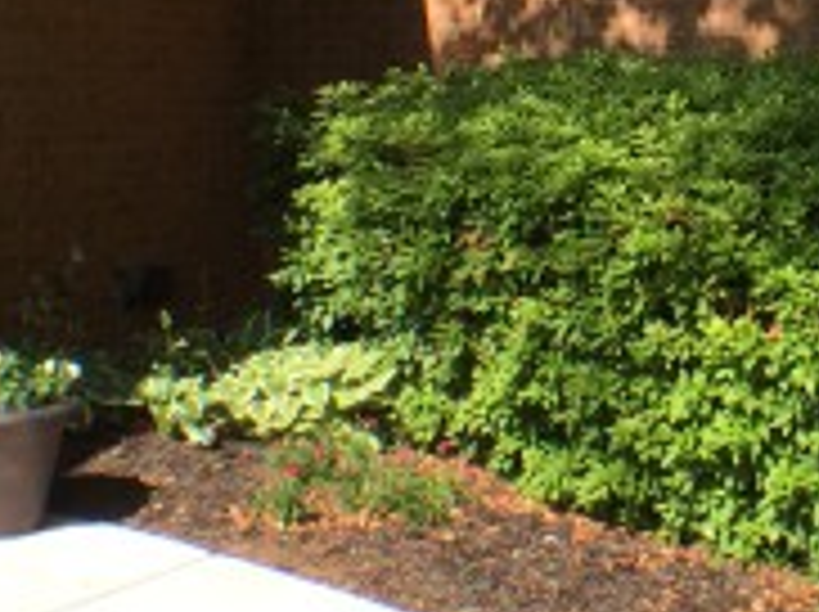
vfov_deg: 14.7
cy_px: 47
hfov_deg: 19.2
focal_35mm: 99
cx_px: 837
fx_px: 2339
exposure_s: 1/1053
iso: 32
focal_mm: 4.15
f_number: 2.2
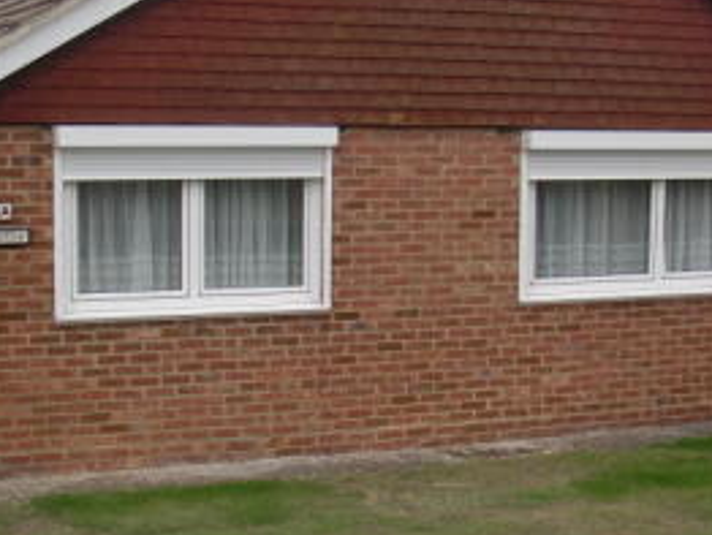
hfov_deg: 24.3
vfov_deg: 18.5
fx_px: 1647
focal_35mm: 80
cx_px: 431
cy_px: 270
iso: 64
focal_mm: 6.3
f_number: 2.8
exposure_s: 1/400
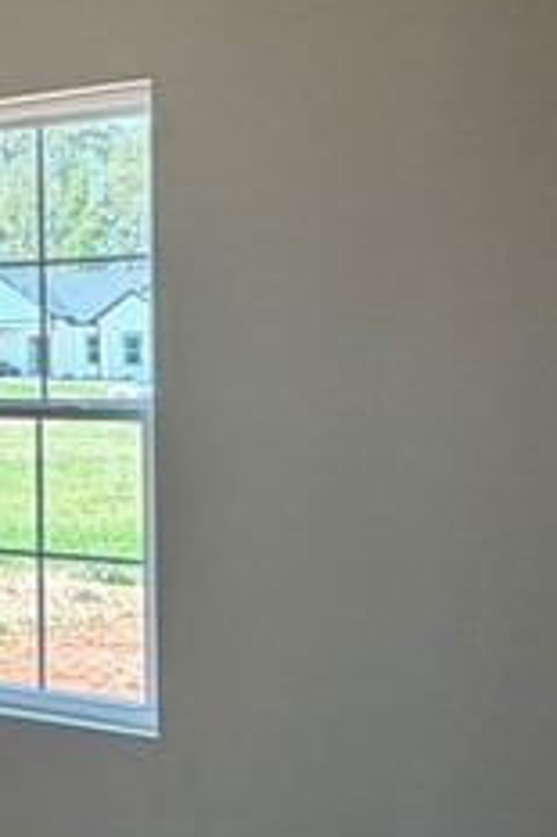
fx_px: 1487
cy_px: 359
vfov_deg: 31.4
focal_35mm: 64
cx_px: -467
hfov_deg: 17.1
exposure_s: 1/120
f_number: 2.2
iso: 160
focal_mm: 2.22
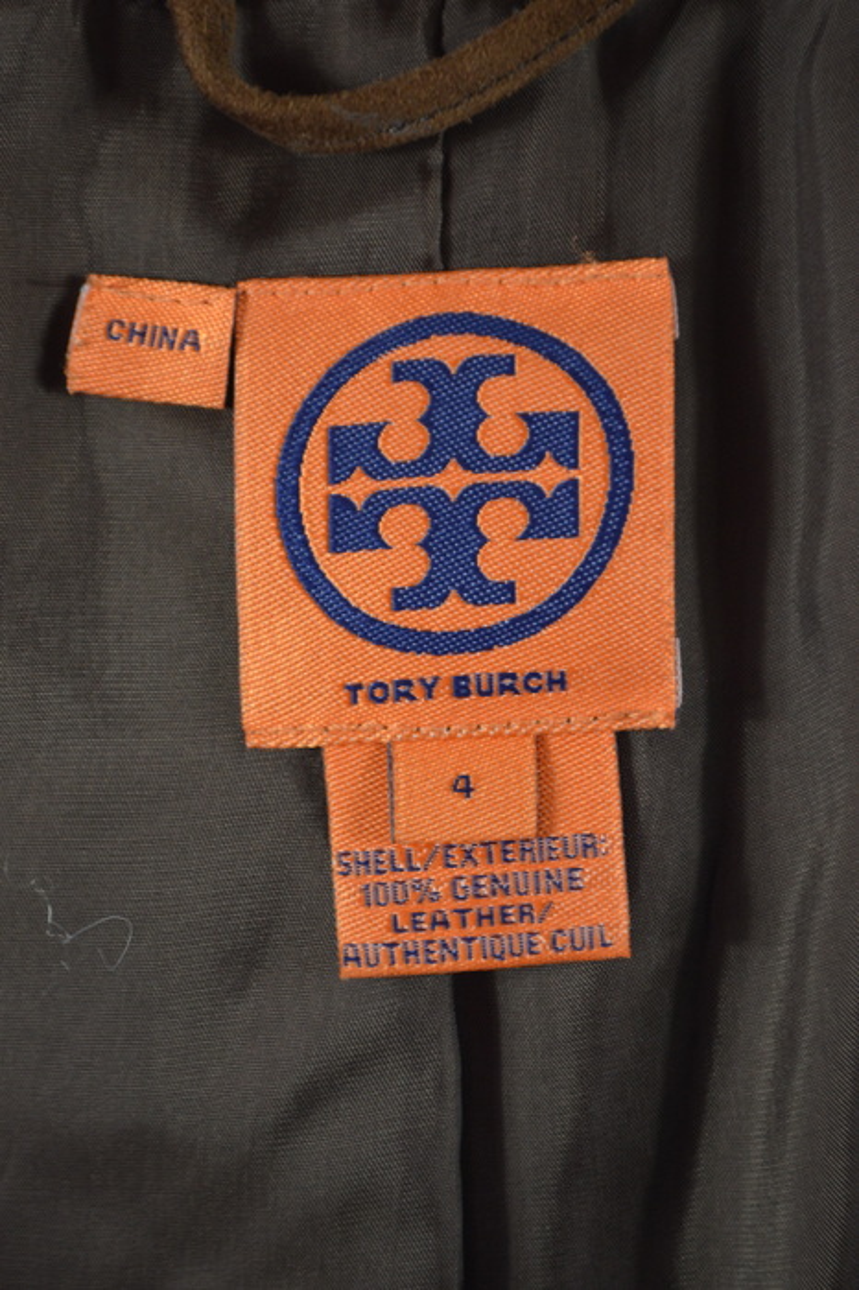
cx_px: 430
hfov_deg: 16.5
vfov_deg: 24.6
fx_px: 2956
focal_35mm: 82
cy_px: 645
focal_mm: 55
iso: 1000
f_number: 5.6
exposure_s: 1/60
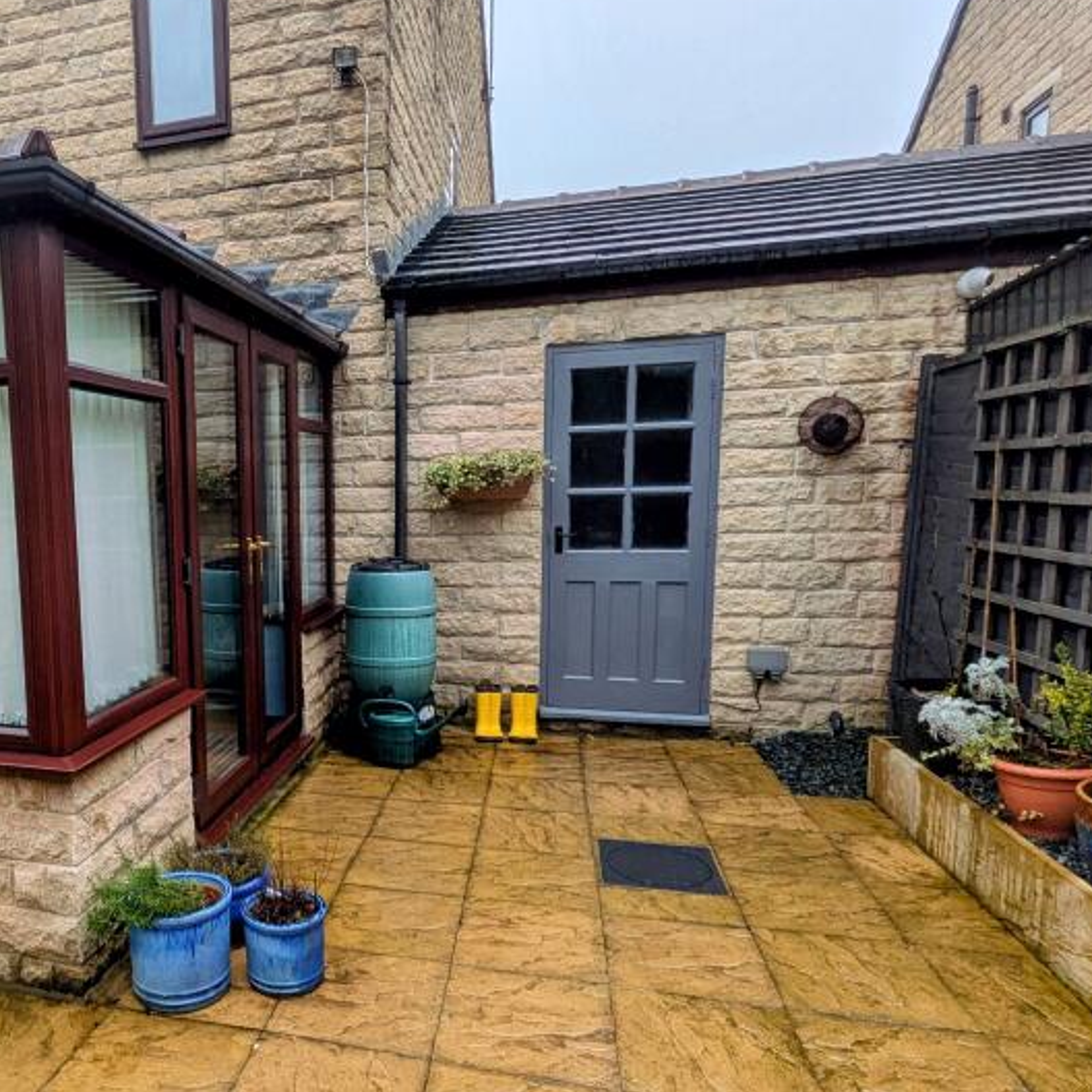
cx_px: 296
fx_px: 857
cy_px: 599
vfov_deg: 64.9
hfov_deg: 62.0
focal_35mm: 24
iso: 47
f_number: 2.2
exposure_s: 1/355
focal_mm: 1.83
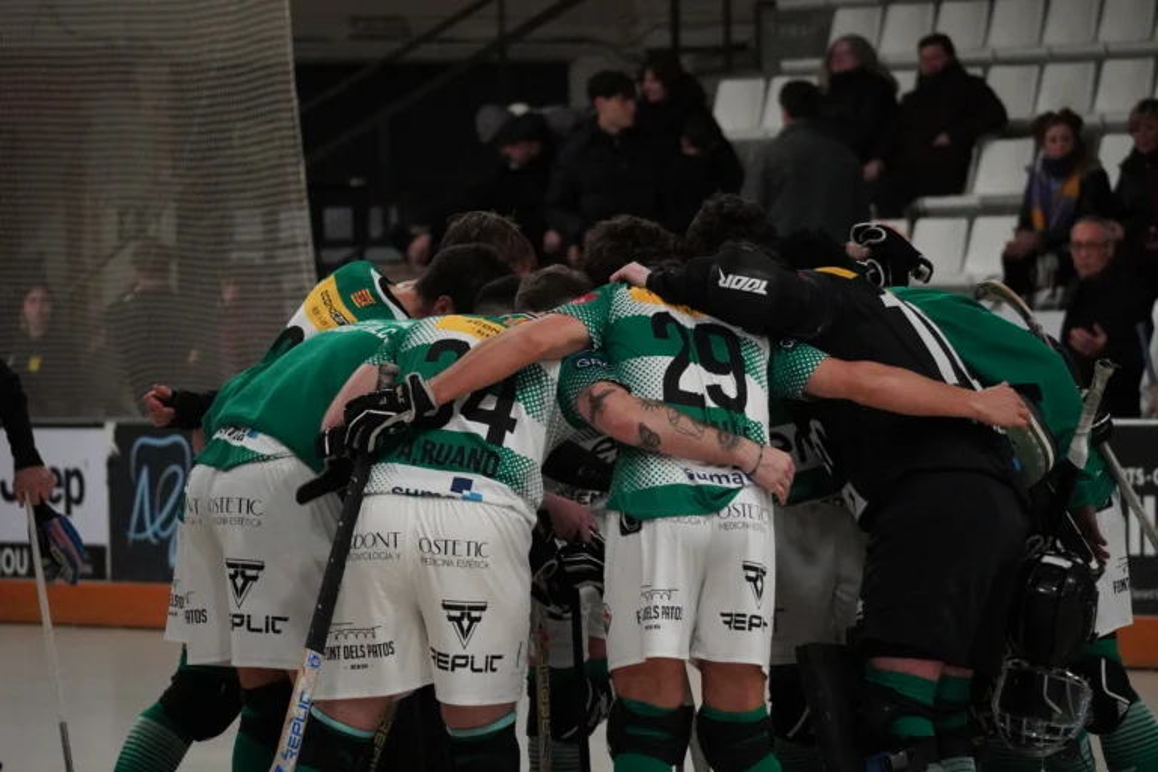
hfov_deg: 9.1
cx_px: 579
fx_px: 7285
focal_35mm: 226
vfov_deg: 6.1
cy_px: 386
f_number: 5.6
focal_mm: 151
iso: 6400
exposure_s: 1/1000
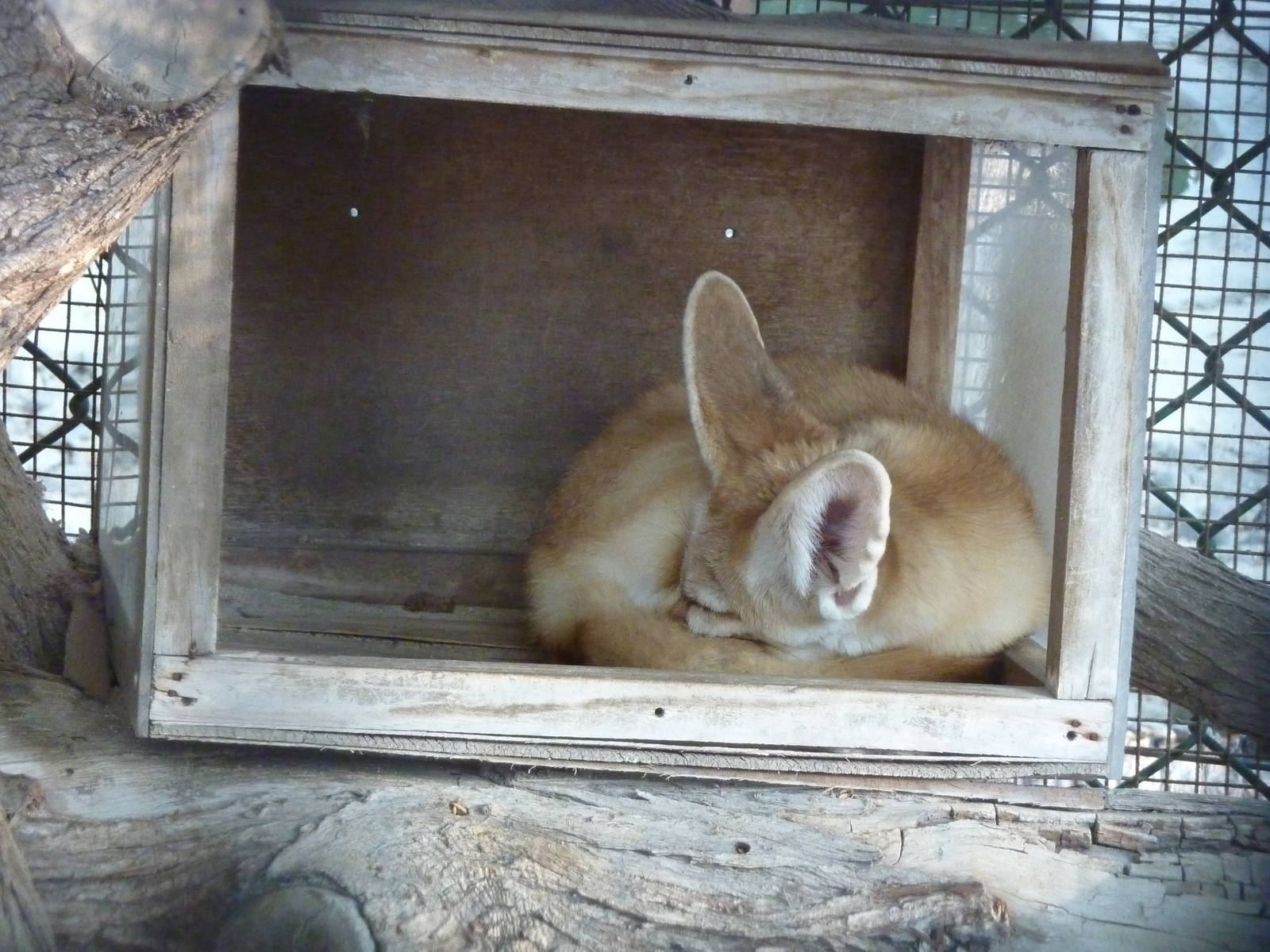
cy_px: 476
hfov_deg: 15.4
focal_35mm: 128
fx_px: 4696
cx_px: 635
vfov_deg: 11.6
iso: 800
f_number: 4.4
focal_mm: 21
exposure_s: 1/60
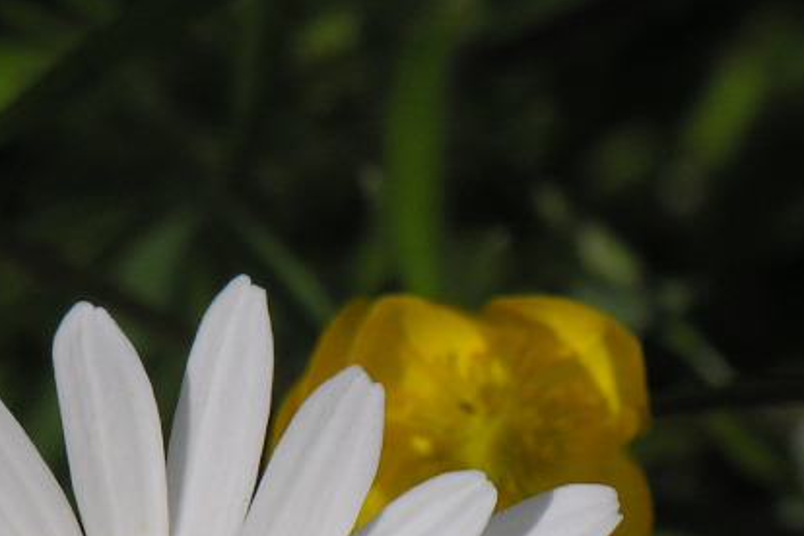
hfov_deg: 2.4
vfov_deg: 1.6
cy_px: 941
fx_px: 19473
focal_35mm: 872
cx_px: 666
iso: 50
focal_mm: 68
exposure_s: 1/694
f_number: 7.3
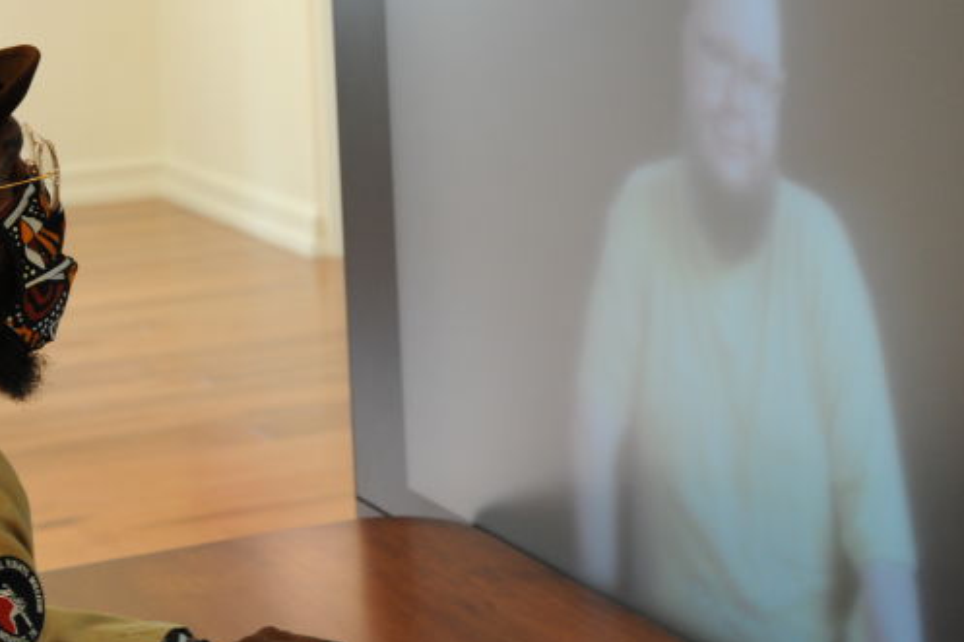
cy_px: 241
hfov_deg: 19.0
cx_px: 294
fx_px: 2864
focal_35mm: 107
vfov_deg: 12.8
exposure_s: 1/60
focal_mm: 52
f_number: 5
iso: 1600
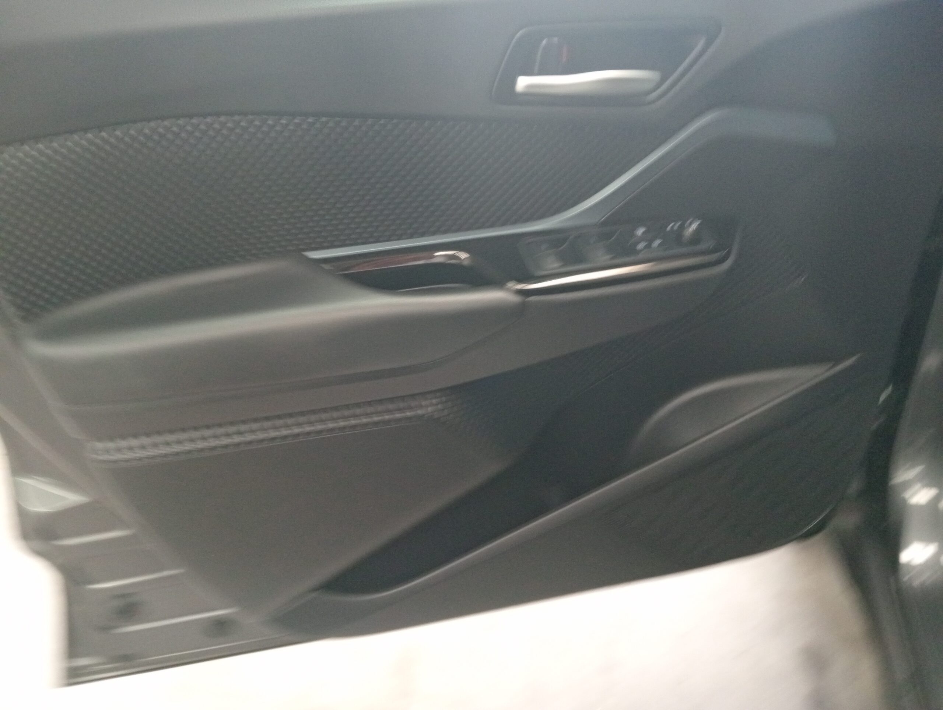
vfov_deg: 49.9
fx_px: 764
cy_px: 355
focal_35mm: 28
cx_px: 472
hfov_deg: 63.4
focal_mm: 3.98
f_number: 1.8
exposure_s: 1/33.3
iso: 752
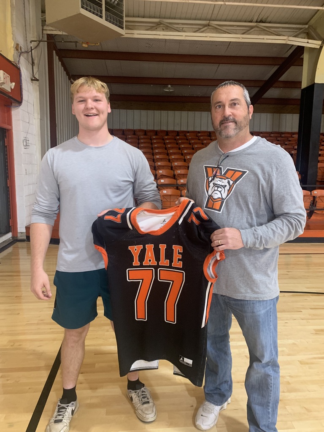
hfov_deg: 53.1
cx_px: 162
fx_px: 324
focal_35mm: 26
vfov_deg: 67.3
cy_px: 216
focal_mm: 4.25
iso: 320
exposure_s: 1/40
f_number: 1.8
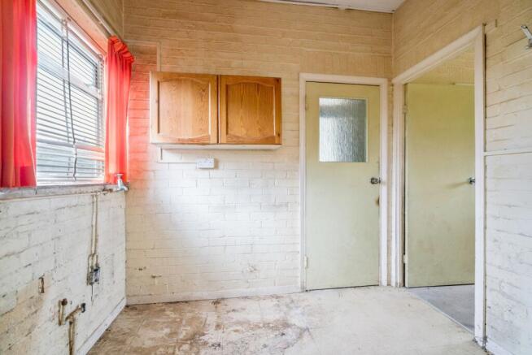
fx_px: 237
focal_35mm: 16
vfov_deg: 73.8
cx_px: 266
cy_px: 178
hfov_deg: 96.7
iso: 640
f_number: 5.6
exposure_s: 1/60
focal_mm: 16
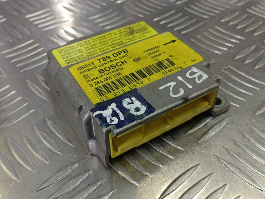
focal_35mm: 34
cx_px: 127
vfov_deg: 41.7
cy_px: 87
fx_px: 260
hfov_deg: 53.9
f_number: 1.6
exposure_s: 1/50
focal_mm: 4.11
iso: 92
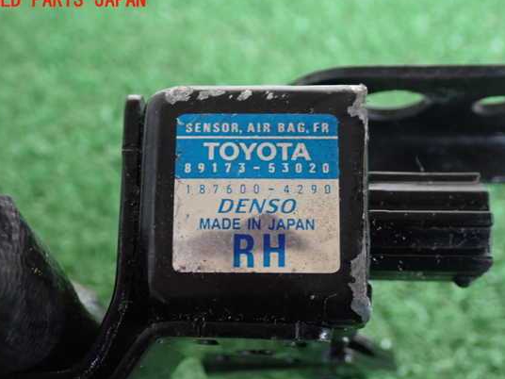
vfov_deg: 26.1
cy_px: 201
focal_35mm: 56
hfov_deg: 34.3
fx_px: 817
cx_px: 257
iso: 800
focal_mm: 9.01
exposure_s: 1/30
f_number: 3.2
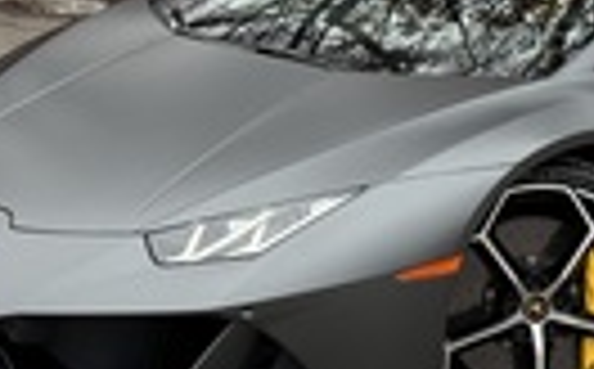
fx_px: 2618
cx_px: 608
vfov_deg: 7.9
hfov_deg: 12.8
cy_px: -146
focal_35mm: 162
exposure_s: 1/527
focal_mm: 6.76
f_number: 1.78
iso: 64
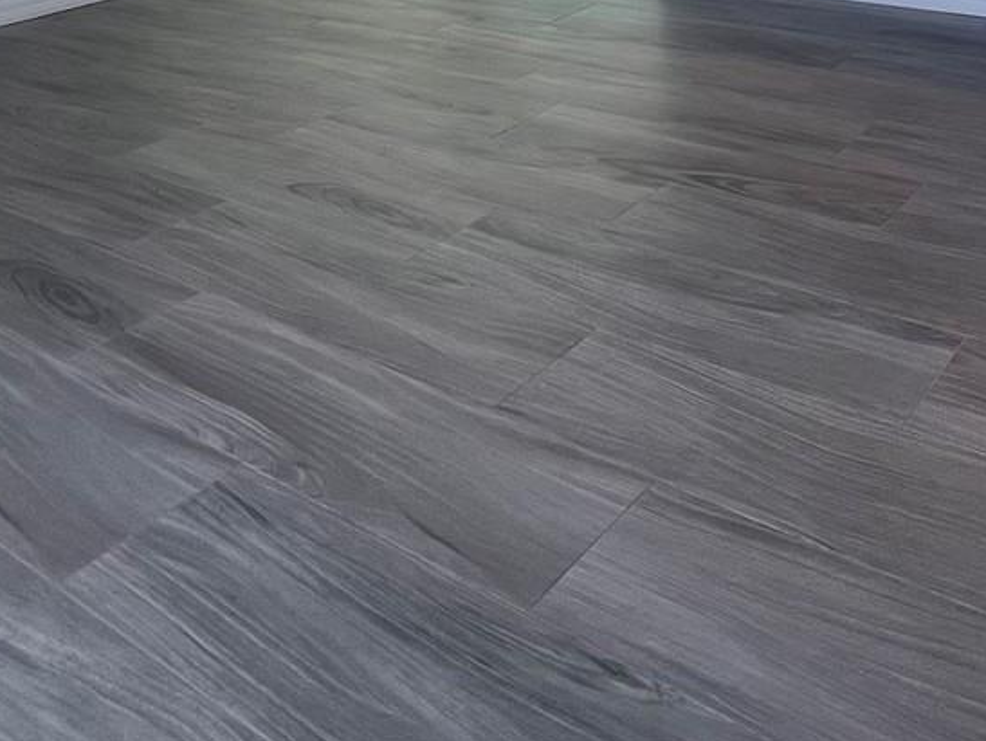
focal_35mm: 38
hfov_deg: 47.3
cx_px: 730
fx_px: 1083
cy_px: -332
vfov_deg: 27.7
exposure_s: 1/122
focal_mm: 1.57
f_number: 1.8
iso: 32
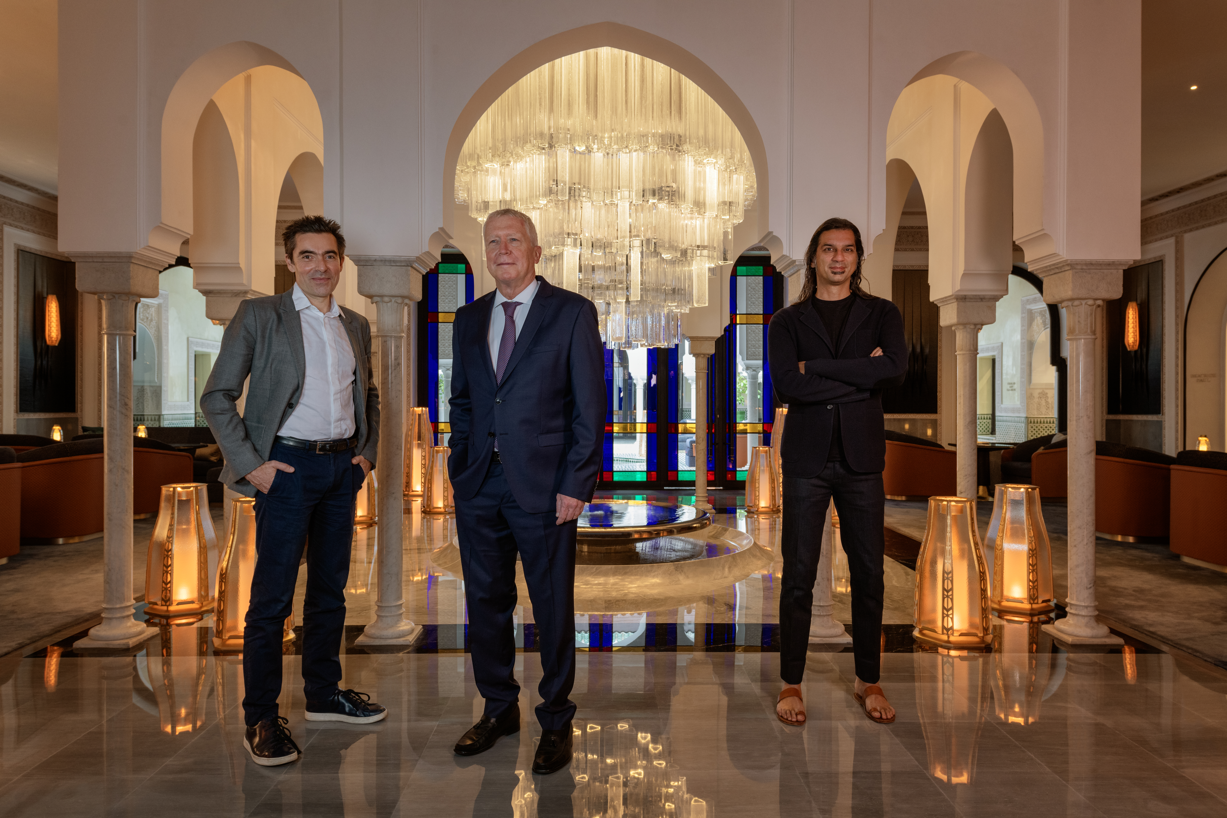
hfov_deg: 73.7
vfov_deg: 53.1
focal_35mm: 24
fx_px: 818
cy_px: 409
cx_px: 614
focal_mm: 24
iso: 320
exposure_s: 1/6
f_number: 8
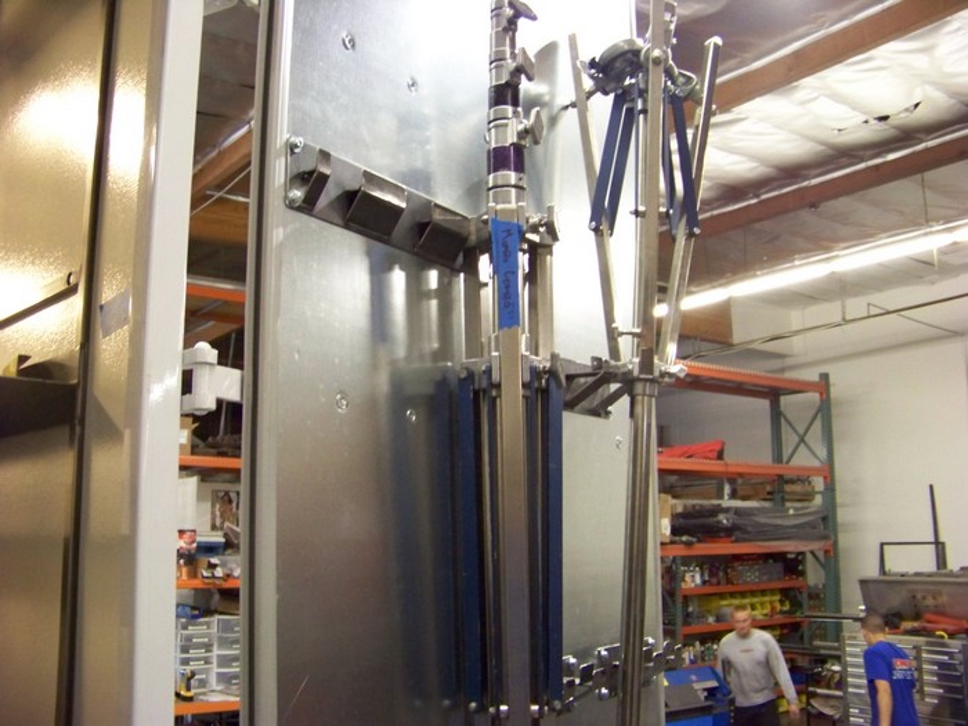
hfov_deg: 51.4
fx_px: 1007
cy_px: 363
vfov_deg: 39.7
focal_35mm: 36
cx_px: 484
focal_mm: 5.85
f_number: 2.8
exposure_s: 1/25
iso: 400
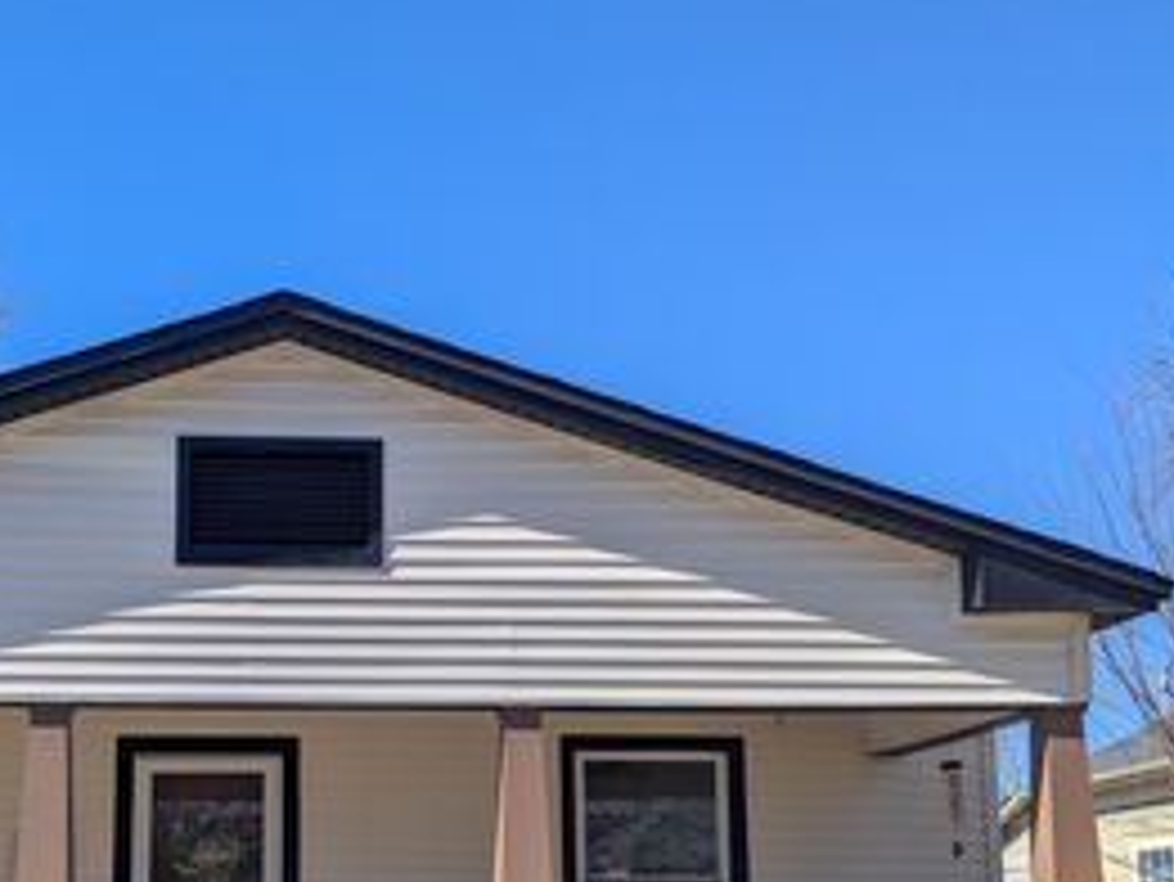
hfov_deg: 40.2
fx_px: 1561
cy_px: 742
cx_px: 310
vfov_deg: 30.5
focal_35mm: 46
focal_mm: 6.81
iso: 40
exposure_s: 1/1618
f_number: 1.85
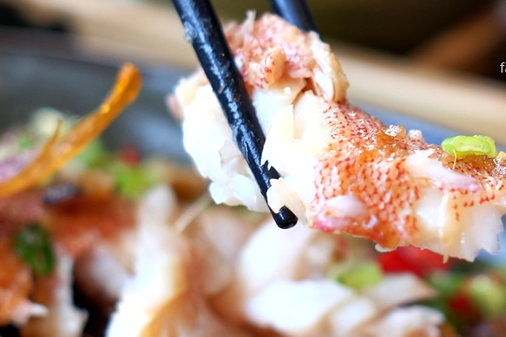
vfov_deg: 23.2
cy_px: 236
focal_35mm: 58
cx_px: 328
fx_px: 815
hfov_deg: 34.2
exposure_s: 1/70
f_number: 2.5
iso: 250
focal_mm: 23
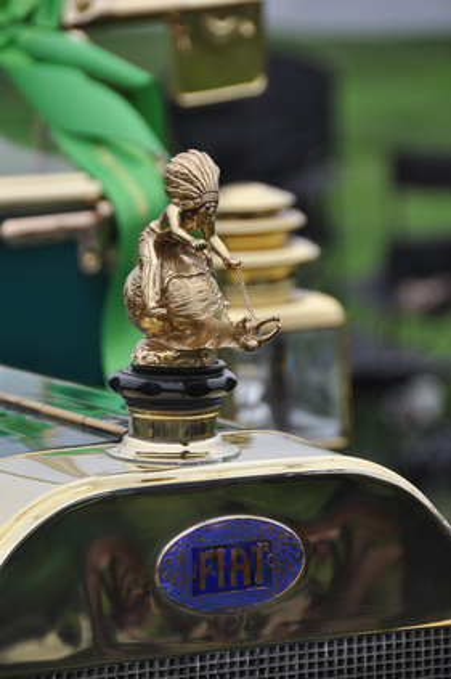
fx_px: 5651
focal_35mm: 300
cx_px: 226
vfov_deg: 6.9
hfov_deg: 4.6
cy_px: 340
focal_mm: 200
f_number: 5.6
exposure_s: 1/500
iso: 400
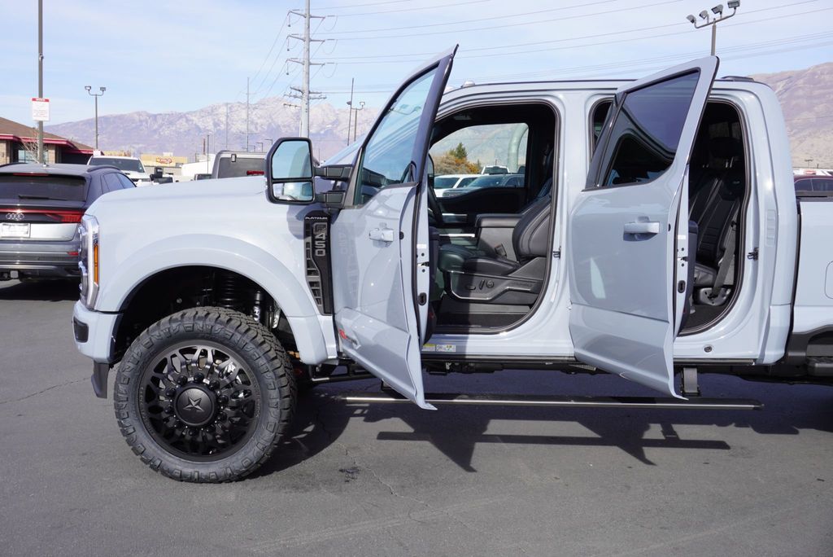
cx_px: 416
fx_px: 833
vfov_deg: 36.9
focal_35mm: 36
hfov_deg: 53.1
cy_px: 278
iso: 100
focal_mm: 24
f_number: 9
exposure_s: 1/125
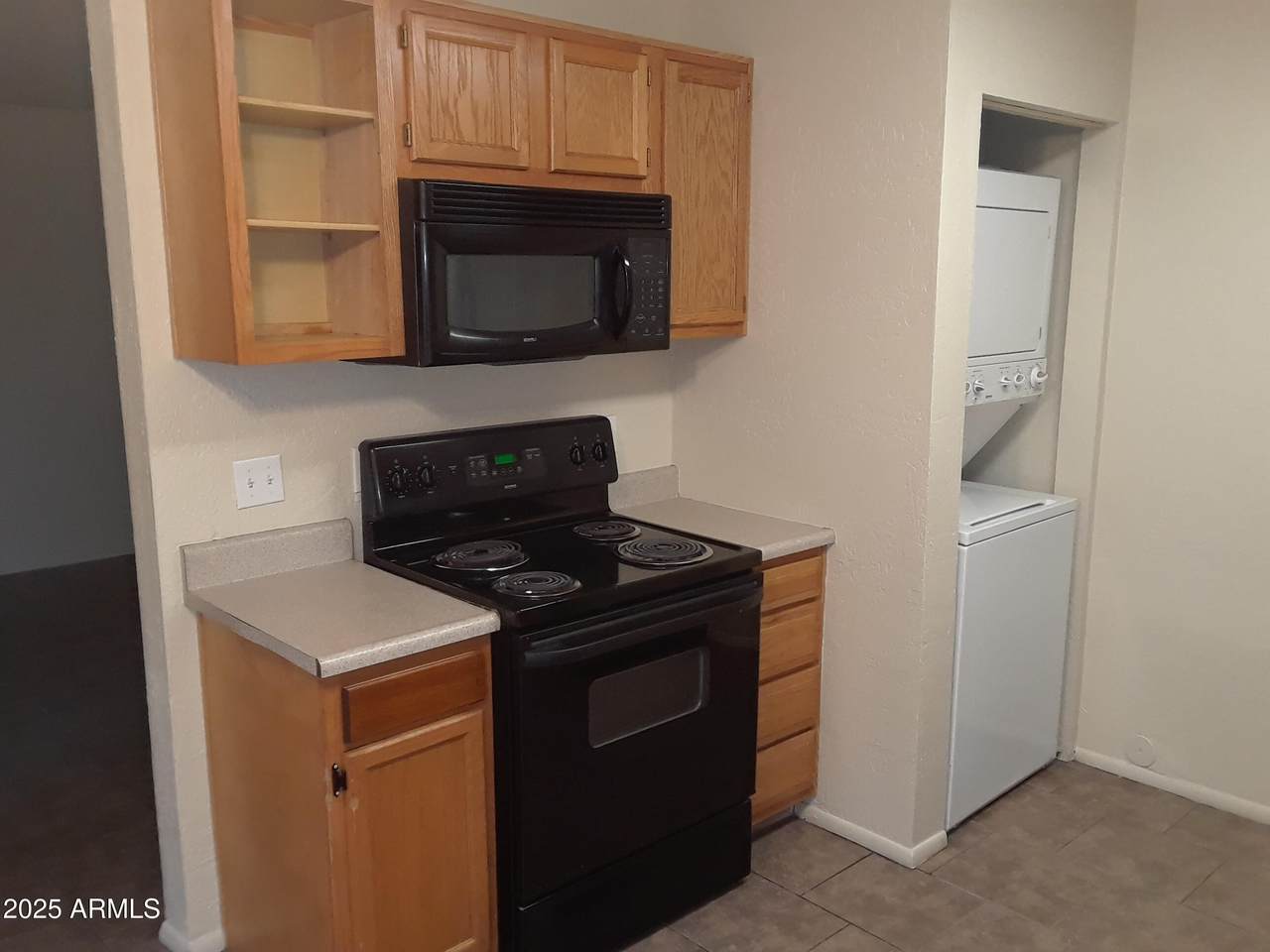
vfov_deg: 46.8
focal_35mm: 30
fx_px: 1101
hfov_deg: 60.0
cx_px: 635
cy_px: 476
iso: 100
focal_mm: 2.47
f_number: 1.9
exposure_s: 1/30
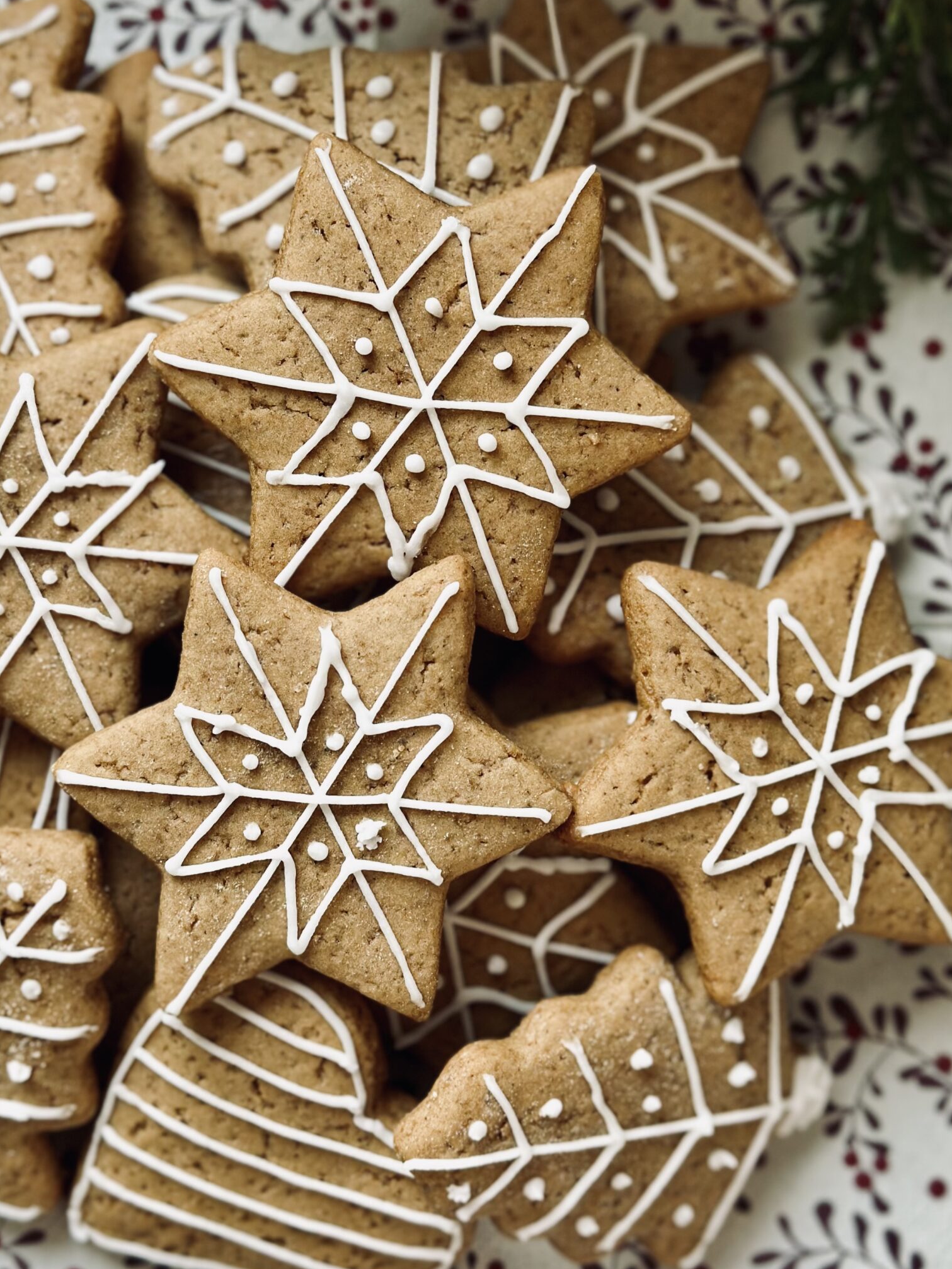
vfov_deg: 31.7
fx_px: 2236
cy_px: 600
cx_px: 382
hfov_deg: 24.0
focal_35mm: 61
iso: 125
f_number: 1.78
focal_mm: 6.86
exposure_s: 1/92
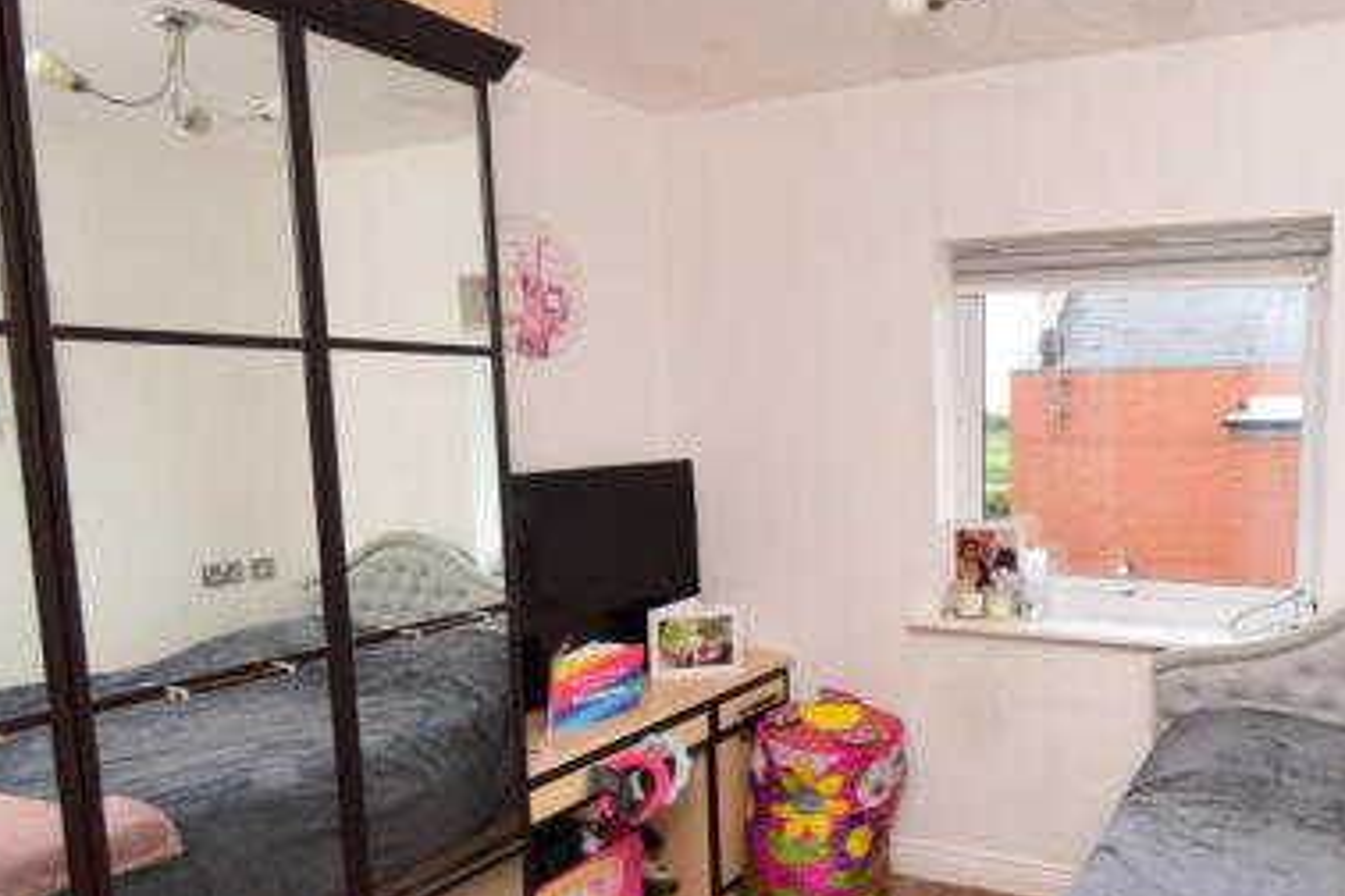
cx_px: 955
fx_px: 971
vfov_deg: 49.3
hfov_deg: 66.4
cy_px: 528
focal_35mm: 26
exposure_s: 1/60
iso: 250
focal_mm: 10
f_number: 10
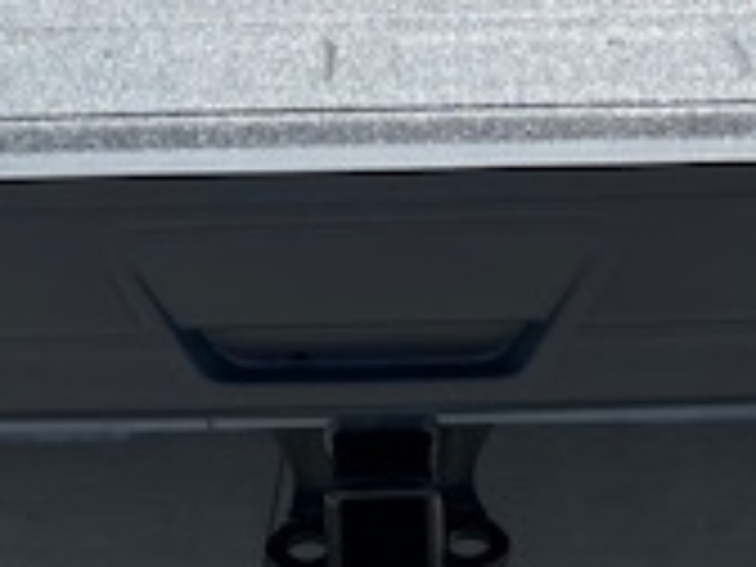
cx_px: 387
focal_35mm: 99
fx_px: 2162
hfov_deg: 19.8
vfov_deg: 13.3
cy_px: -477
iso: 50
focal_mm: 5.1
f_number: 1.6
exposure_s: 1/2571
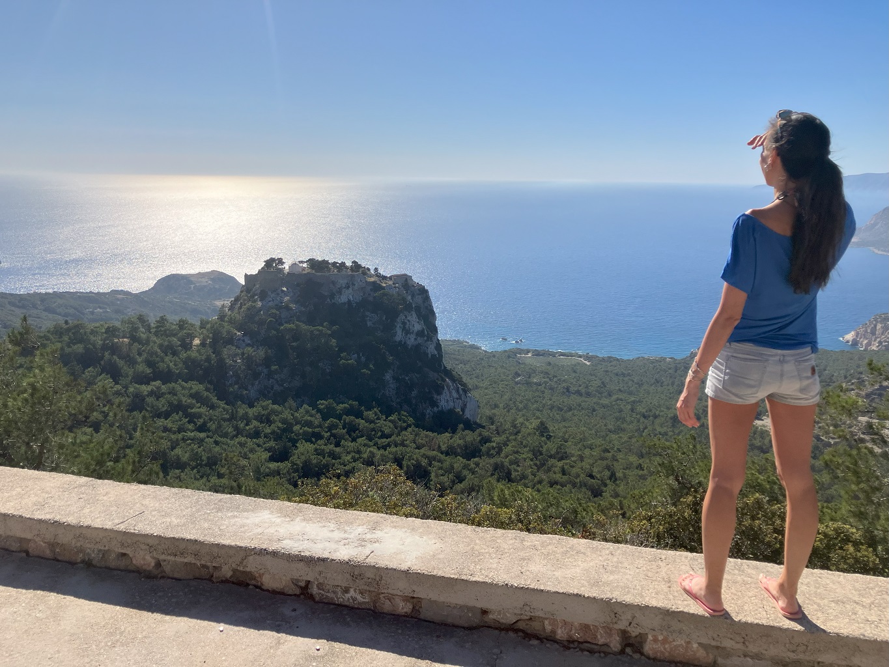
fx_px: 719
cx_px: 444
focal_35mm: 28
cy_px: 334
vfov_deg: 49.8
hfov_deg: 63.4
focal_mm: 3.99
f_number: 1.8
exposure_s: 1/4425
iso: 32
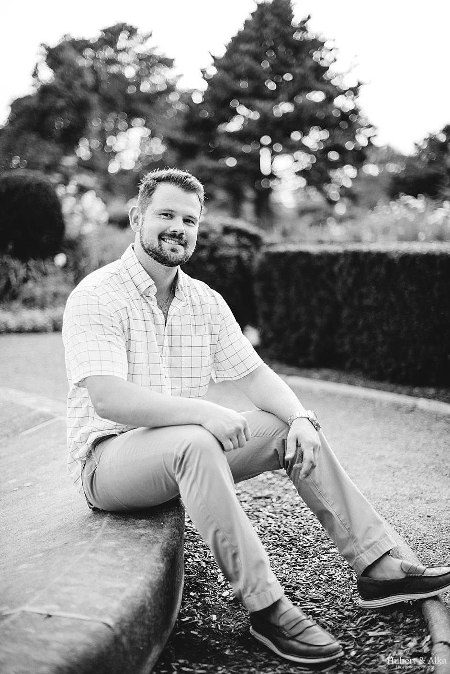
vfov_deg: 39.6
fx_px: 937
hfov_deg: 27.0
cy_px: 337
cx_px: 225
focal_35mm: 50
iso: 400
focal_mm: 50
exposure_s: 1/1000
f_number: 1.4
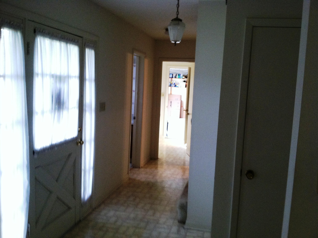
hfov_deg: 52.7
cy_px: 119
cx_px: 159
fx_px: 321
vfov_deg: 40.6
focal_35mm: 35
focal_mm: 3.85
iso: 200
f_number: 2.8
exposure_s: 1/15
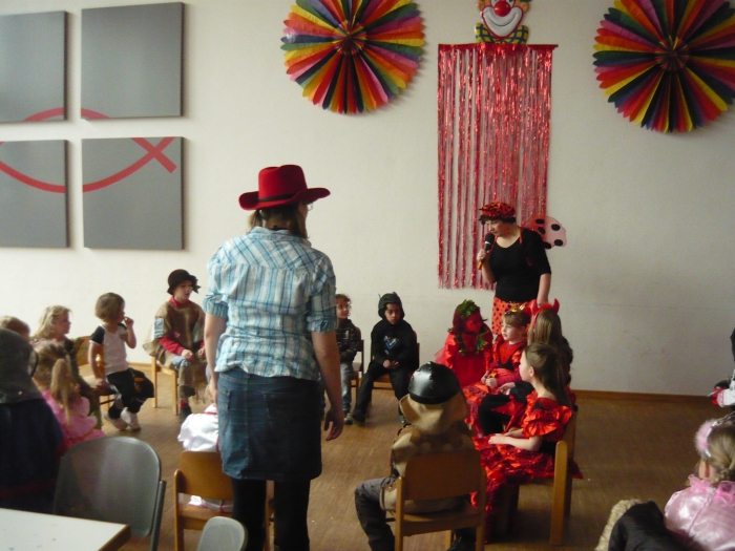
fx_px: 701
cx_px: 368
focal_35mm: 33
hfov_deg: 55.4
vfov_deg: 42.9
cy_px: 276
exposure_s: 1/60
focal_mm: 5.5
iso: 640
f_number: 2.8
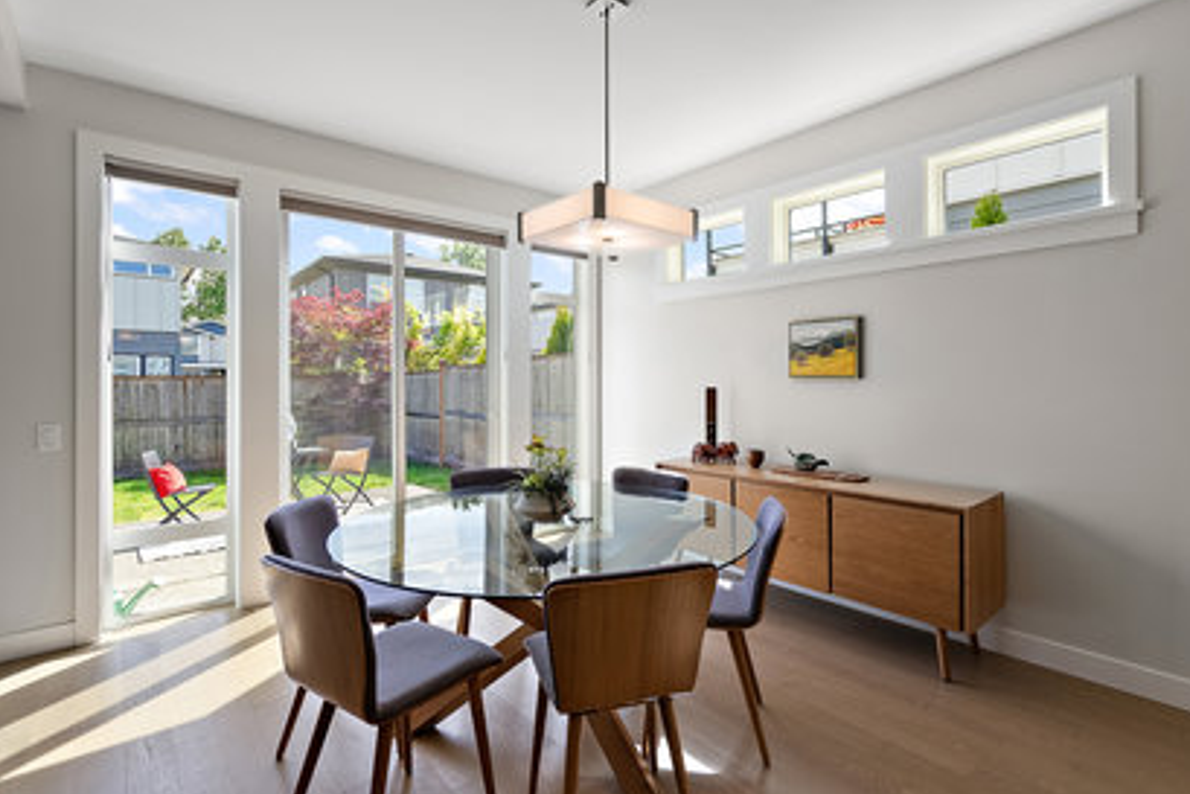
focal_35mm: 17
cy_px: 378
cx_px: 630
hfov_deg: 93.2
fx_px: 562
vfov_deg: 70.4
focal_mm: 16
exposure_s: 1/60
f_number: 7.1
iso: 400
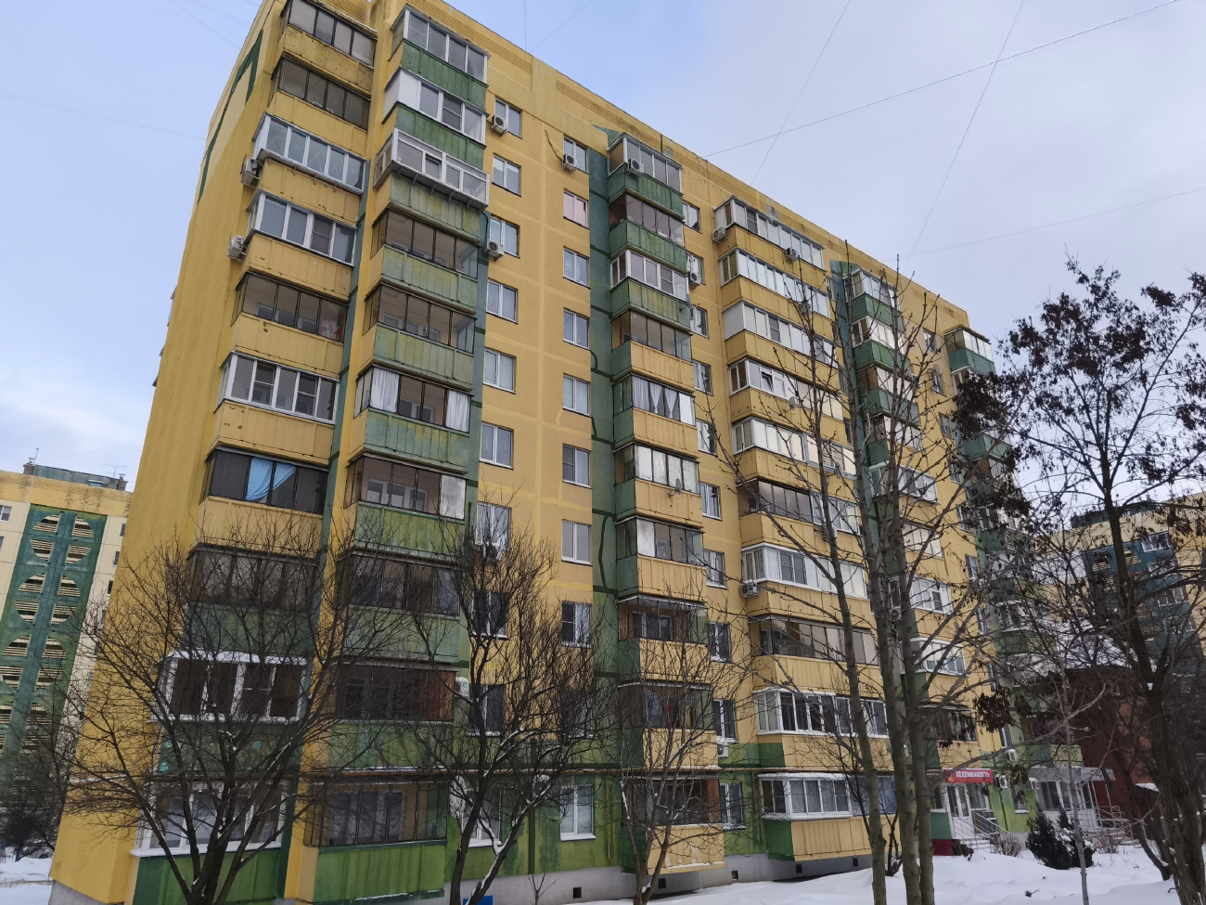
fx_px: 801
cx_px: 603
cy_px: 452
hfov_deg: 73.9
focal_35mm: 23
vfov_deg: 58.9
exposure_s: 1/1501
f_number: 1.7
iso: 160
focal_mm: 5.35
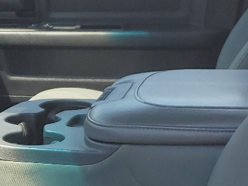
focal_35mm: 110
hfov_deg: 16.8
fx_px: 789
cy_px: 189
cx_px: -74
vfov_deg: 13.3
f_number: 1.5
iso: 50
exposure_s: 1/625
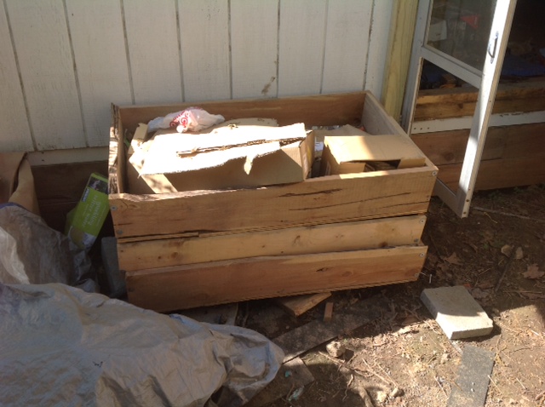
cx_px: 272
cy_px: 204
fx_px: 550
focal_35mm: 35
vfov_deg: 40.6
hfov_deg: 52.7
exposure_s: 1/581
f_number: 2.4
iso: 50
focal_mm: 4.28
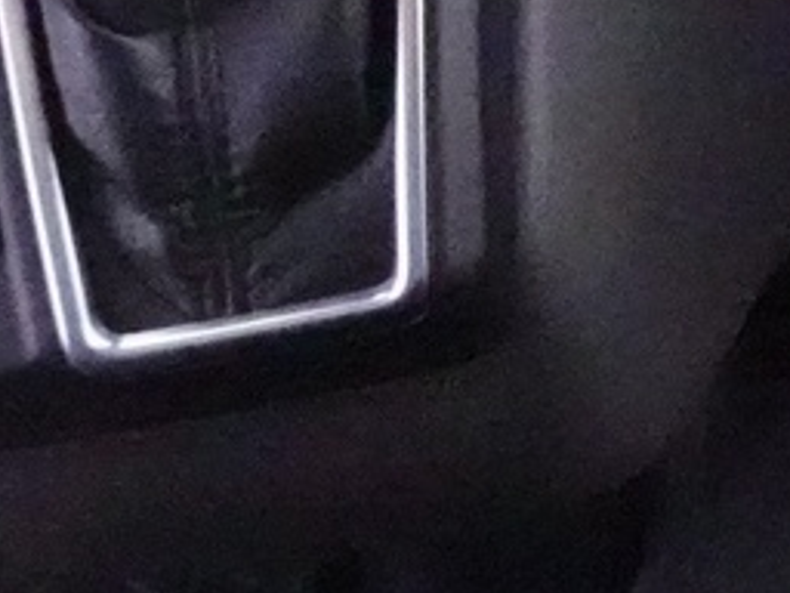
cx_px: 1824
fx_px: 3081
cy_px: -701
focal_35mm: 135
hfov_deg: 12.1
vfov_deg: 10.0
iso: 3200
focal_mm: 4.25
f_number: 3.5
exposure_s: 1/15
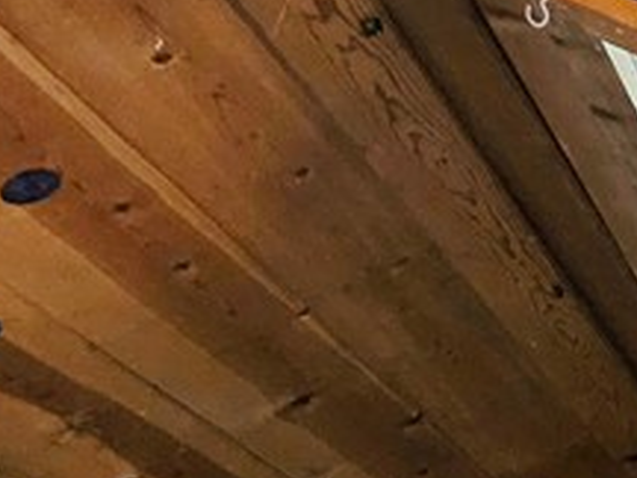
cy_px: 850
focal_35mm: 114
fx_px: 2098
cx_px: 994
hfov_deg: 15.7
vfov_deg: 12.0
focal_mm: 5
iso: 1250
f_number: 1.8
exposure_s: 1/24
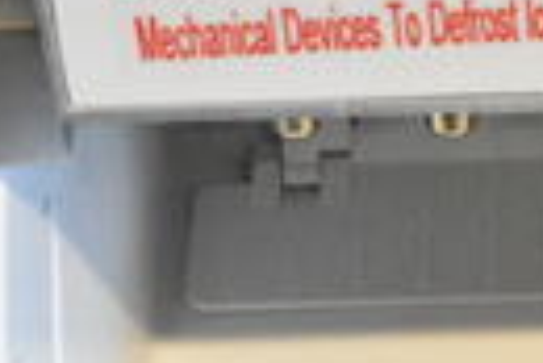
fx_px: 2129
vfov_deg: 9.1
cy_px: 759
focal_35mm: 141
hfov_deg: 14.3
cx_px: 572
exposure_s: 1/200
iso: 6400
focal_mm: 20
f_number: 7.1
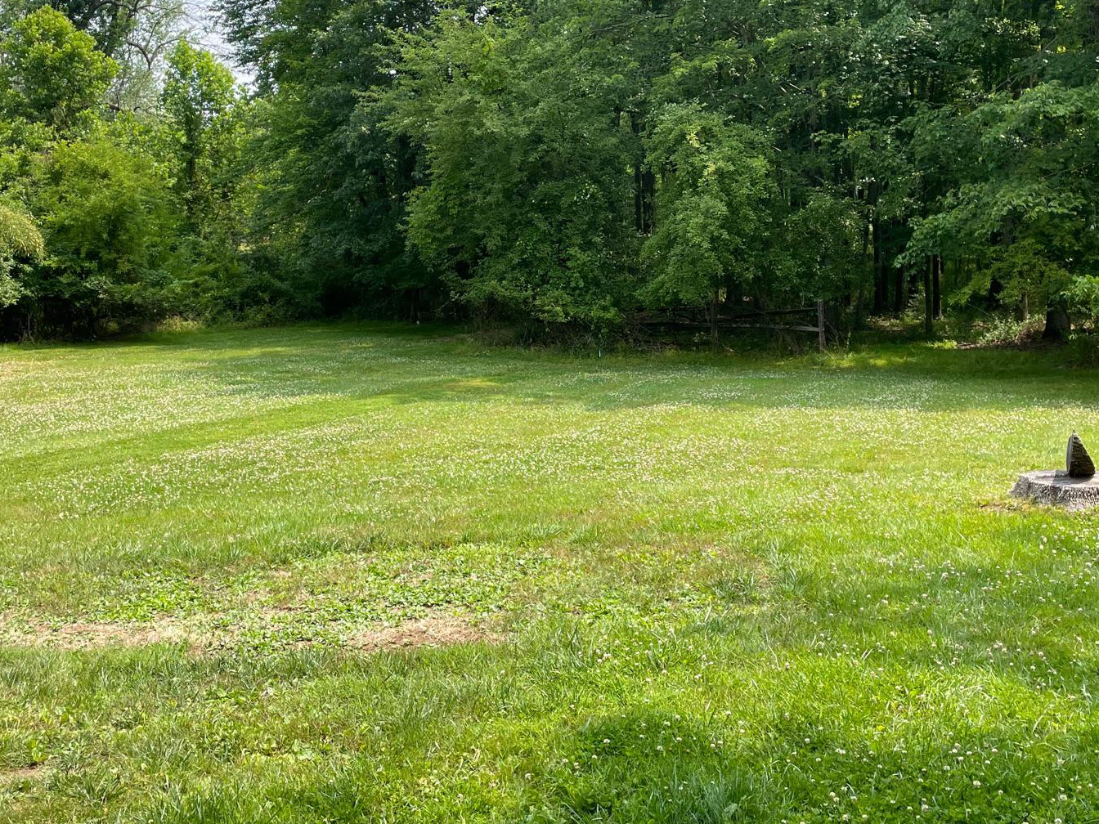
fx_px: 1238
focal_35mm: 39
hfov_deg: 47.9
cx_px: 561
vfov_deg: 36.3
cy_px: 244
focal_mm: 4.2
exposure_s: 1/932
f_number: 1.6
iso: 32
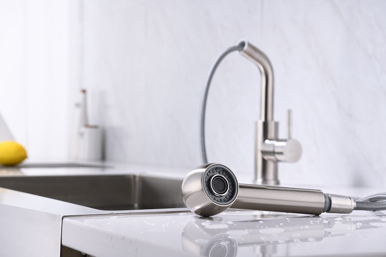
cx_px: 193
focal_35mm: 70
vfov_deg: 19.5
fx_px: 750
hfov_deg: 28.8
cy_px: 128
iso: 100
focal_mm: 70
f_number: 10
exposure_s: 1/100
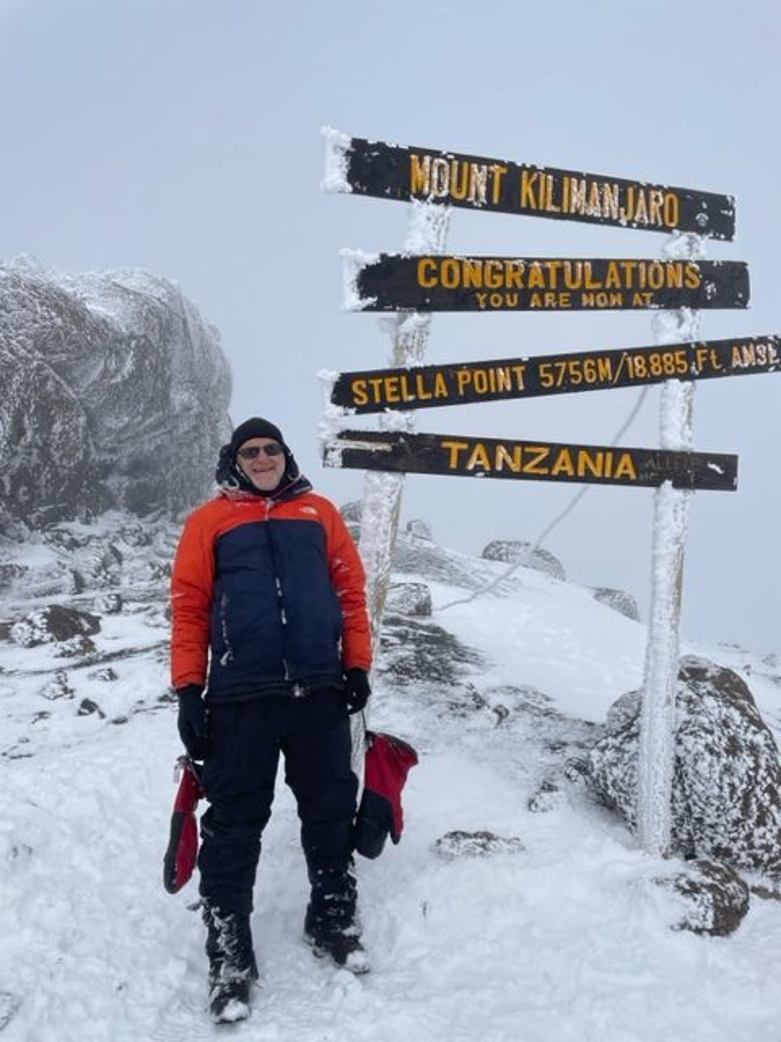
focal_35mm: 26
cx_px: 390
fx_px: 782
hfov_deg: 53.1
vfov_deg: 67.3
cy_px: 521
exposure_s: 1/14925
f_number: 1.6
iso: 32
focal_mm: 4.2
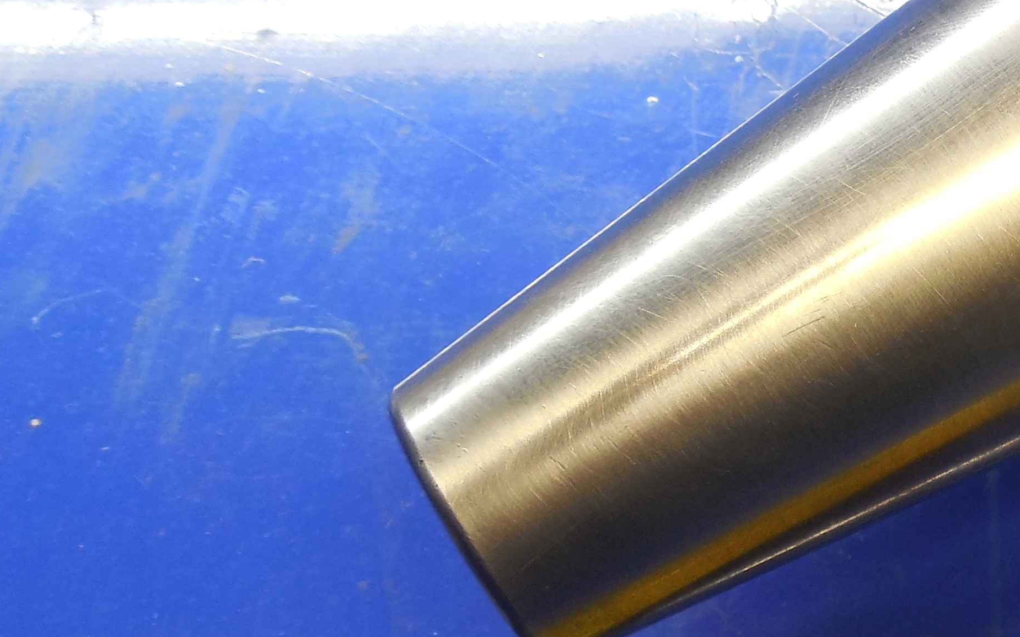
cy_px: 148
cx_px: 1220
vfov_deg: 19.5
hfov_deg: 27.4
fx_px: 1835
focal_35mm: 66
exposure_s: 1/80
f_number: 3.3
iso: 125
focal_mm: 4.5
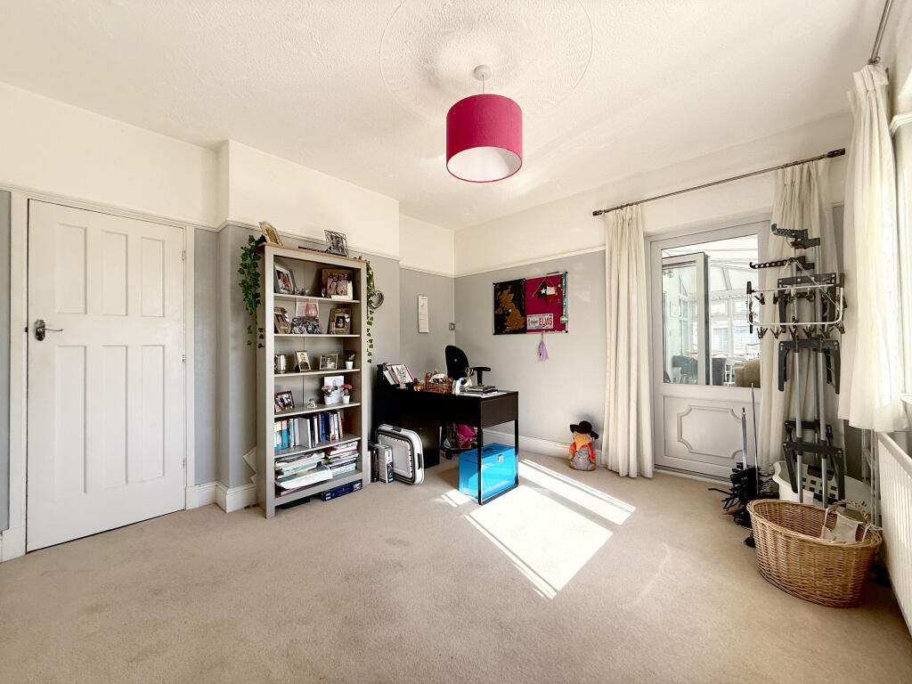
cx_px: 456
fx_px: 369
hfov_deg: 102.1
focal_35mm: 14
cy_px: 342
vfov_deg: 85.7
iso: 64
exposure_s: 1/178
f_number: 2.2
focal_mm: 2.22
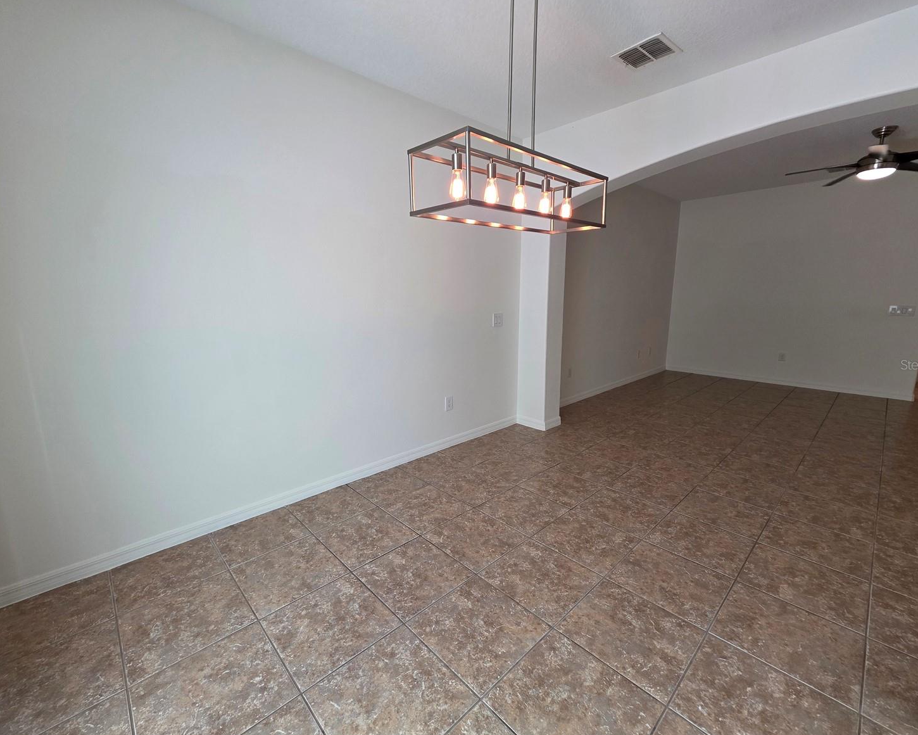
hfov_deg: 100.7
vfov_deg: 88.0
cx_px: 454
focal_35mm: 14
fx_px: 380
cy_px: 364
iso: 100
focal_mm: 2.2
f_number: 1.9
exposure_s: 1/120
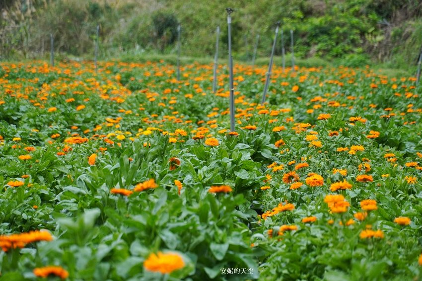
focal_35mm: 202
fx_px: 2373
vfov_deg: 6.8
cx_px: 211
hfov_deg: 10.2
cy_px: 140
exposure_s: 1/800
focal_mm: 135
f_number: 5.6
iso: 640
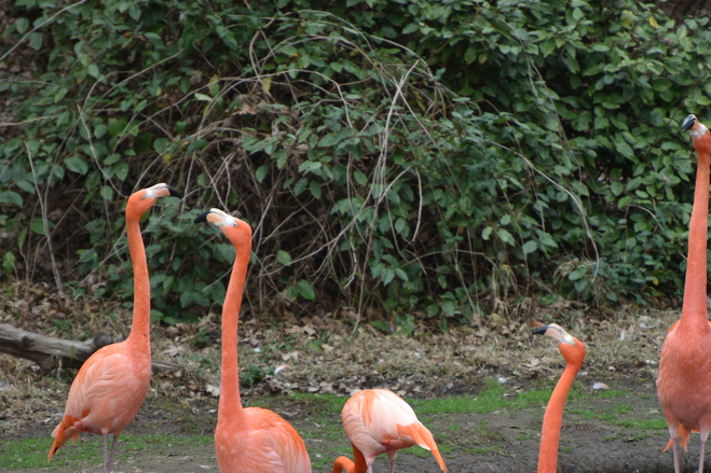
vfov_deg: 2.4
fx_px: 11511
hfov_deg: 3.5
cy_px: 394
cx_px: 386
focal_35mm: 583
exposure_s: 1/640
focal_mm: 300
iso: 450
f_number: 5.6
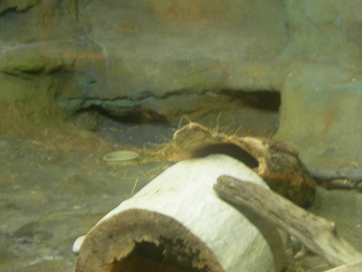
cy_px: 75
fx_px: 784
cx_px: 328
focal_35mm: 75
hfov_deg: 25.2
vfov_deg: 19.5
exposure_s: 1/3.9
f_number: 2.8
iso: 57
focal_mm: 7.8
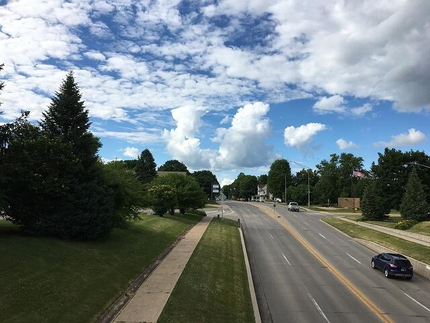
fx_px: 360
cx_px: 215
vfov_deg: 48.2
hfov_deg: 61.7
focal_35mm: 29
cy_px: 162
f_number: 2.2
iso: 25
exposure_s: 1/2137
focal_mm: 4.15
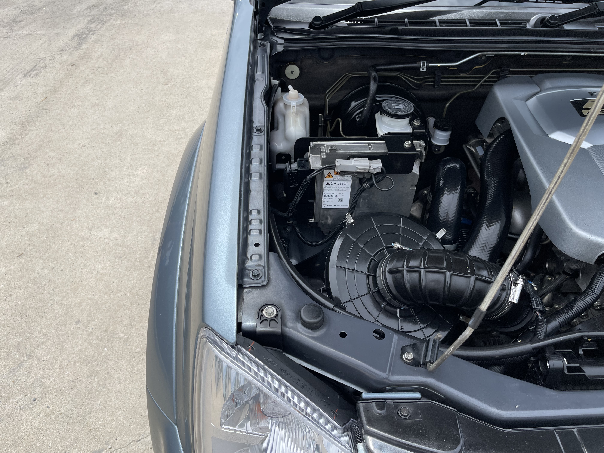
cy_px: 226
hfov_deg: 67.3
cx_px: 302
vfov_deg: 53.1
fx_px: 454
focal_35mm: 26
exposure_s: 1/3559
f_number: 1.6
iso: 32
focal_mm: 5.1
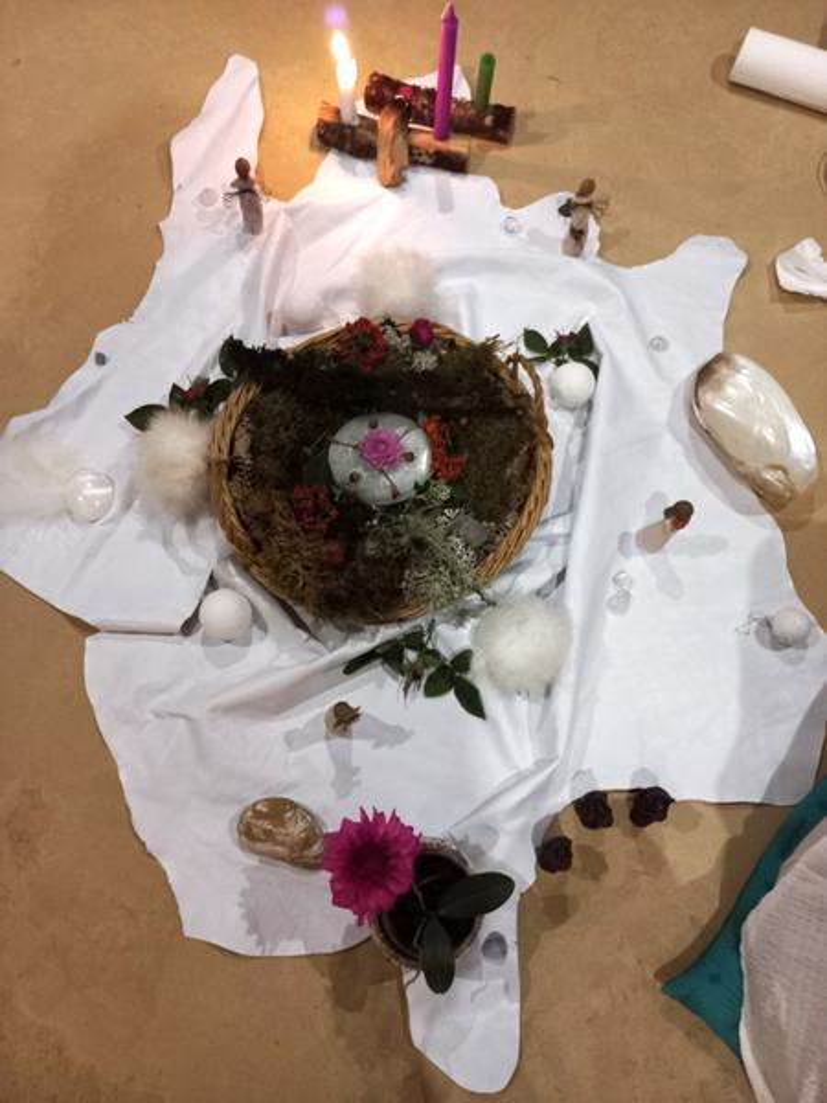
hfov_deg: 54.9
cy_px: 552
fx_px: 796
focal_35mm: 25
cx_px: 414
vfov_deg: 69.4
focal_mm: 4.6
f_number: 1.8
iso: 640
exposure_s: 1/25
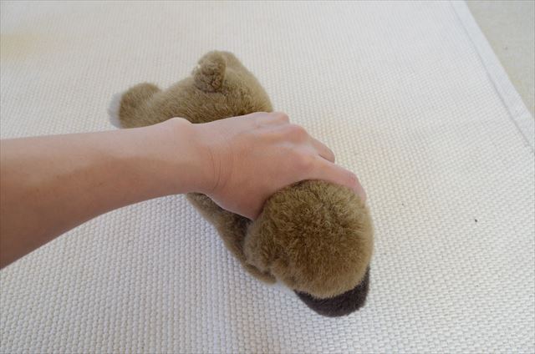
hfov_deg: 53.2
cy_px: 177
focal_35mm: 36
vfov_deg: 36.7
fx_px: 534
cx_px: 268
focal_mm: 24
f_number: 7.1
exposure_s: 1/200
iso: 3200
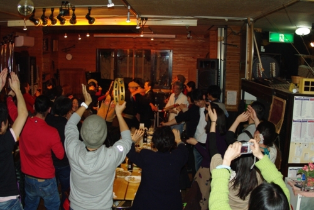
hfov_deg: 46.4
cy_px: 105
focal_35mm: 42
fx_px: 367
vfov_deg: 31.9
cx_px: 157
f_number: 5.6
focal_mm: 28
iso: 800
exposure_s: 1/45
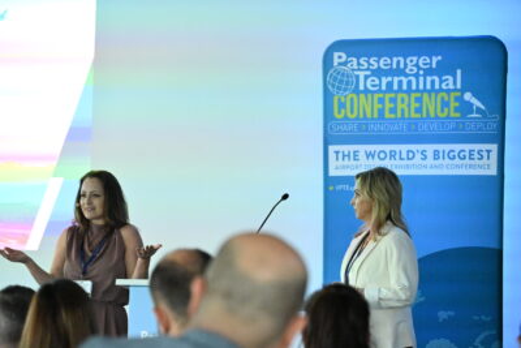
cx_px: 260
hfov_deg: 9.8
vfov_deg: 6.5
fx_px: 3040
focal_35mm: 210
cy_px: 174
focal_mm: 140
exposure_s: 1/250
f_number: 5.3
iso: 12800
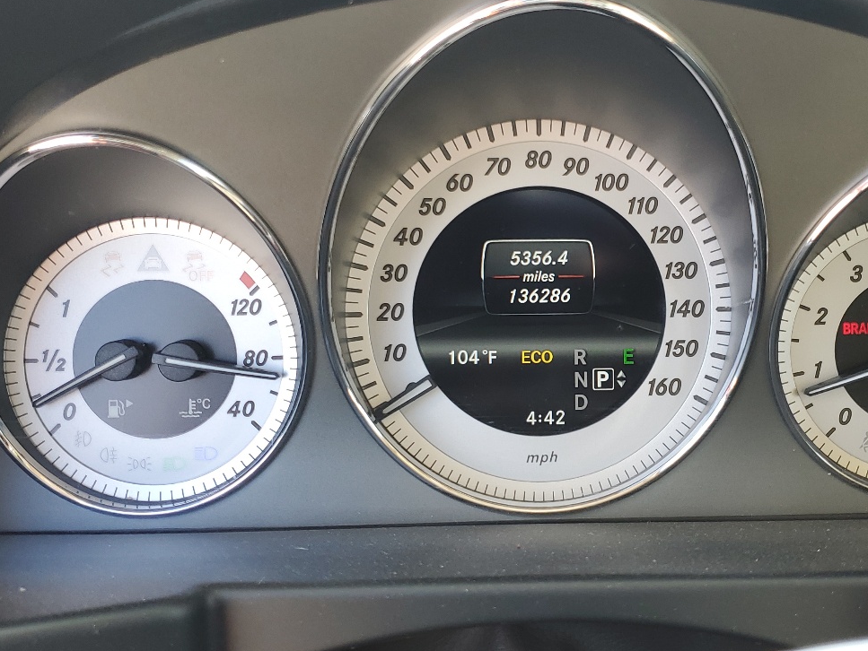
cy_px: 338
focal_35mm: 43
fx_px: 1079
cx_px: 558
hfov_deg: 43.4
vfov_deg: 33.6
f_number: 1.5
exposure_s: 1/127
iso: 50
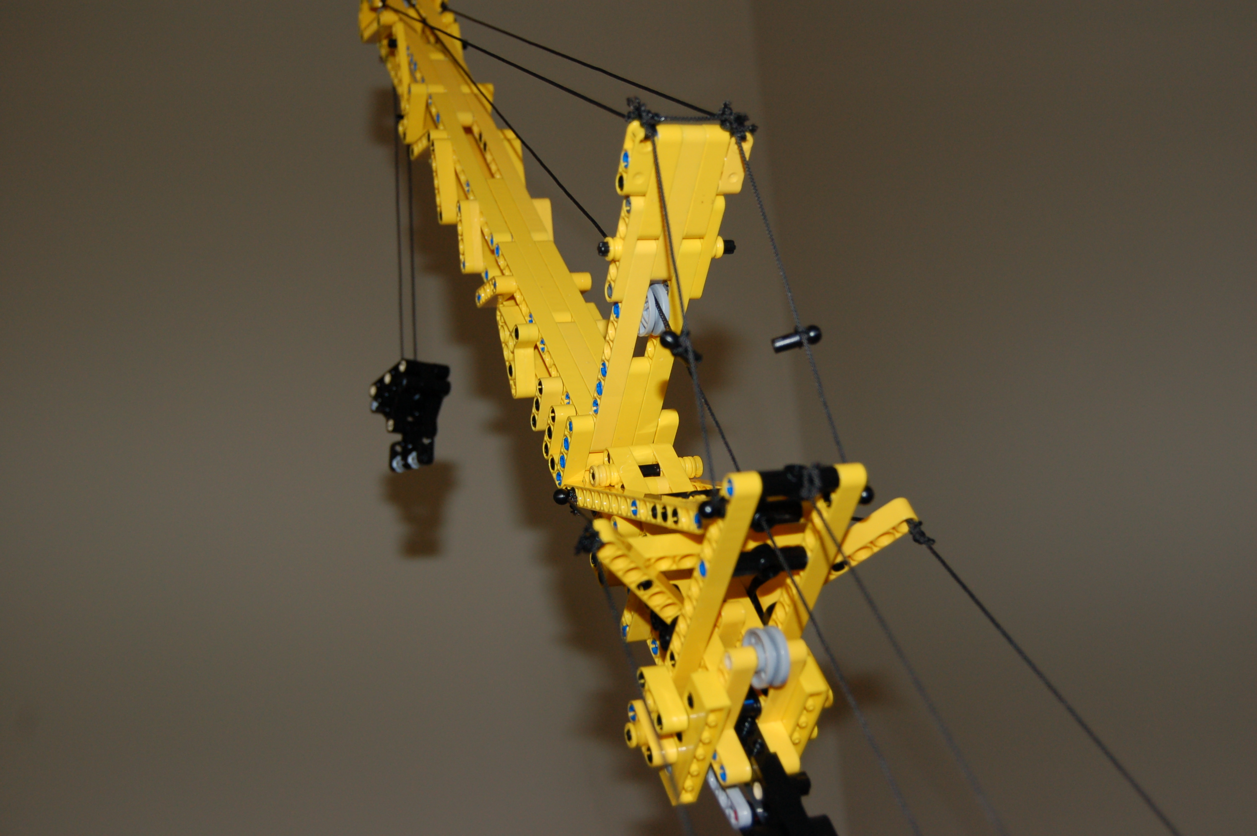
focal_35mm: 42
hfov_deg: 46.4
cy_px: 418
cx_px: 628
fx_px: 1465
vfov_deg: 31.8
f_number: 4.2
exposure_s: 1/60
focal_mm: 28
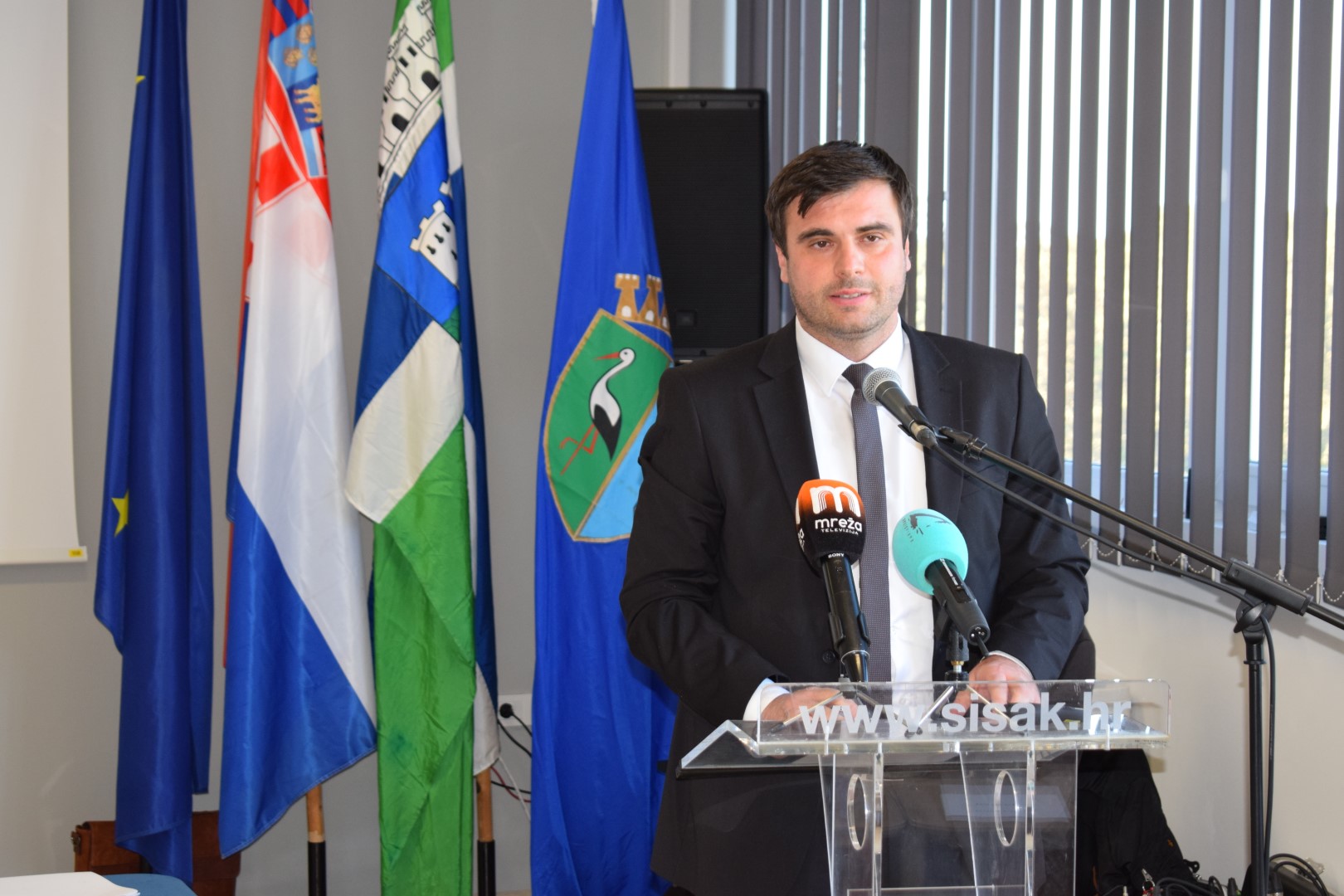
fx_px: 3080
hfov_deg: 24.6
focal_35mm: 82
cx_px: 672
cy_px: 448
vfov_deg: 16.6
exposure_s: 1/80
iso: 800
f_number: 5.6
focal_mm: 55
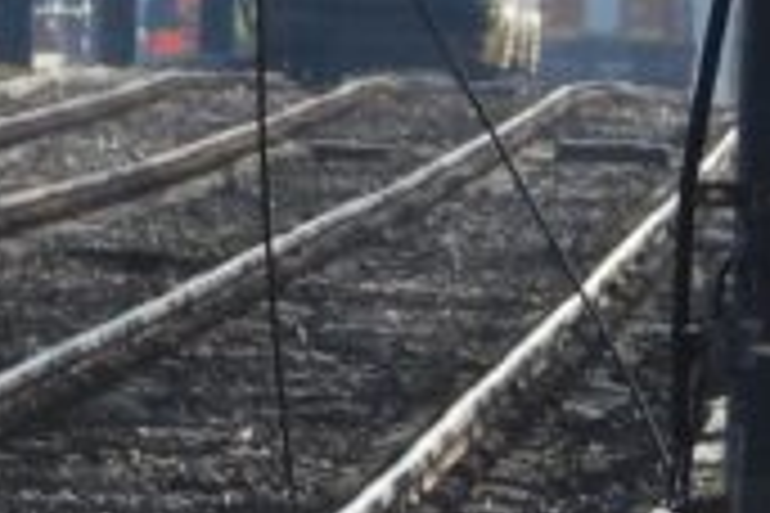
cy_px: -153
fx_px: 36529
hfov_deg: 1.2
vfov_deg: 0.8
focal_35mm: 1708
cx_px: 180
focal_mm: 49.5
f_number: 4.5
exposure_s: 1/500
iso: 100
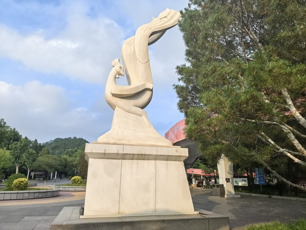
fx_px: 212
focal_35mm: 24
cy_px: 115
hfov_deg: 71.6
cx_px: 153
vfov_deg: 56.8
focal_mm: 5.75
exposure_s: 1/934
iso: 50
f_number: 2
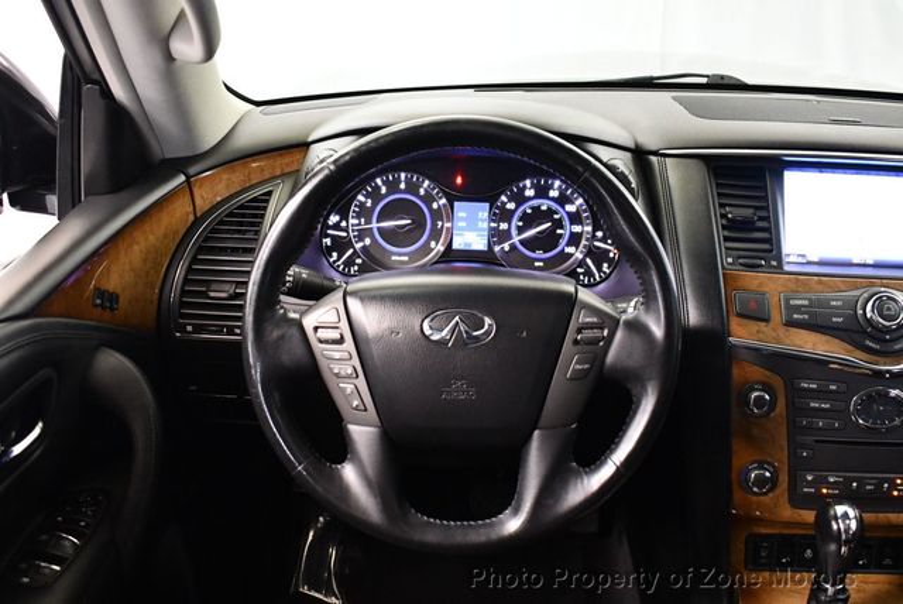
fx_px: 904
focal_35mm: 36
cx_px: 452
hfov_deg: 53.1
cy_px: 302
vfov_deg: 36.9
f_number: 3.5
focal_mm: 18
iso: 4000
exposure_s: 1/60
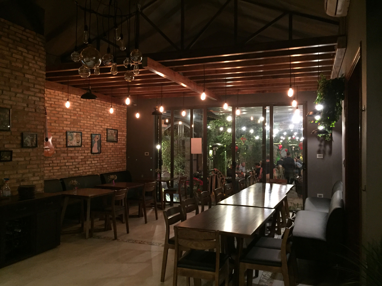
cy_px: 143
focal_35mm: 29
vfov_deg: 48.2
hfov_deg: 61.7
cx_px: 191
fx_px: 320
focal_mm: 4.15
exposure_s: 1/17
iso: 320
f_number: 2.2
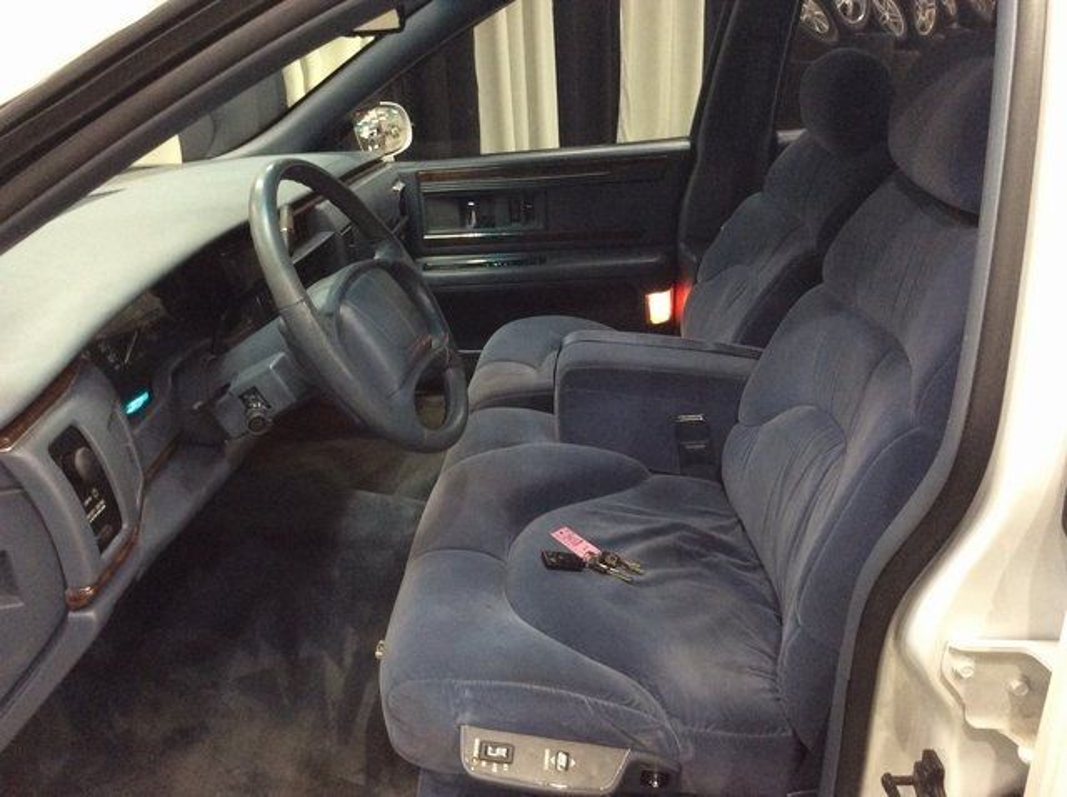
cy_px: 398
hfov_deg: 56.9
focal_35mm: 32
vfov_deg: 44.1
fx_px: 985
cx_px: 534
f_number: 2.4
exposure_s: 1/25
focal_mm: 3.3
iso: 160
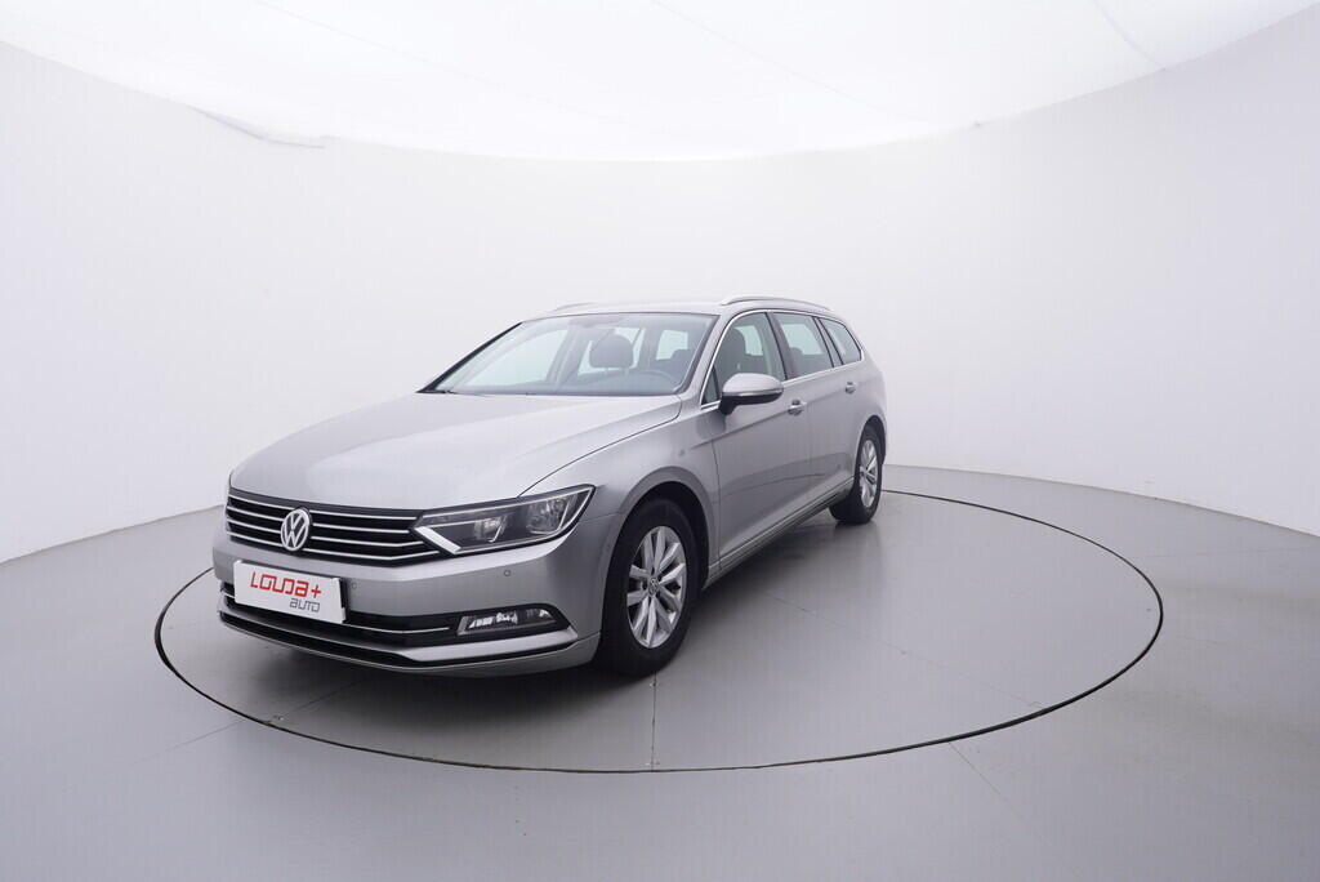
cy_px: 441
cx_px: 660
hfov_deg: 77.3
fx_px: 825
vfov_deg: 56.2
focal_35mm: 22
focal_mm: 15
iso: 200
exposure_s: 1/80
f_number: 5
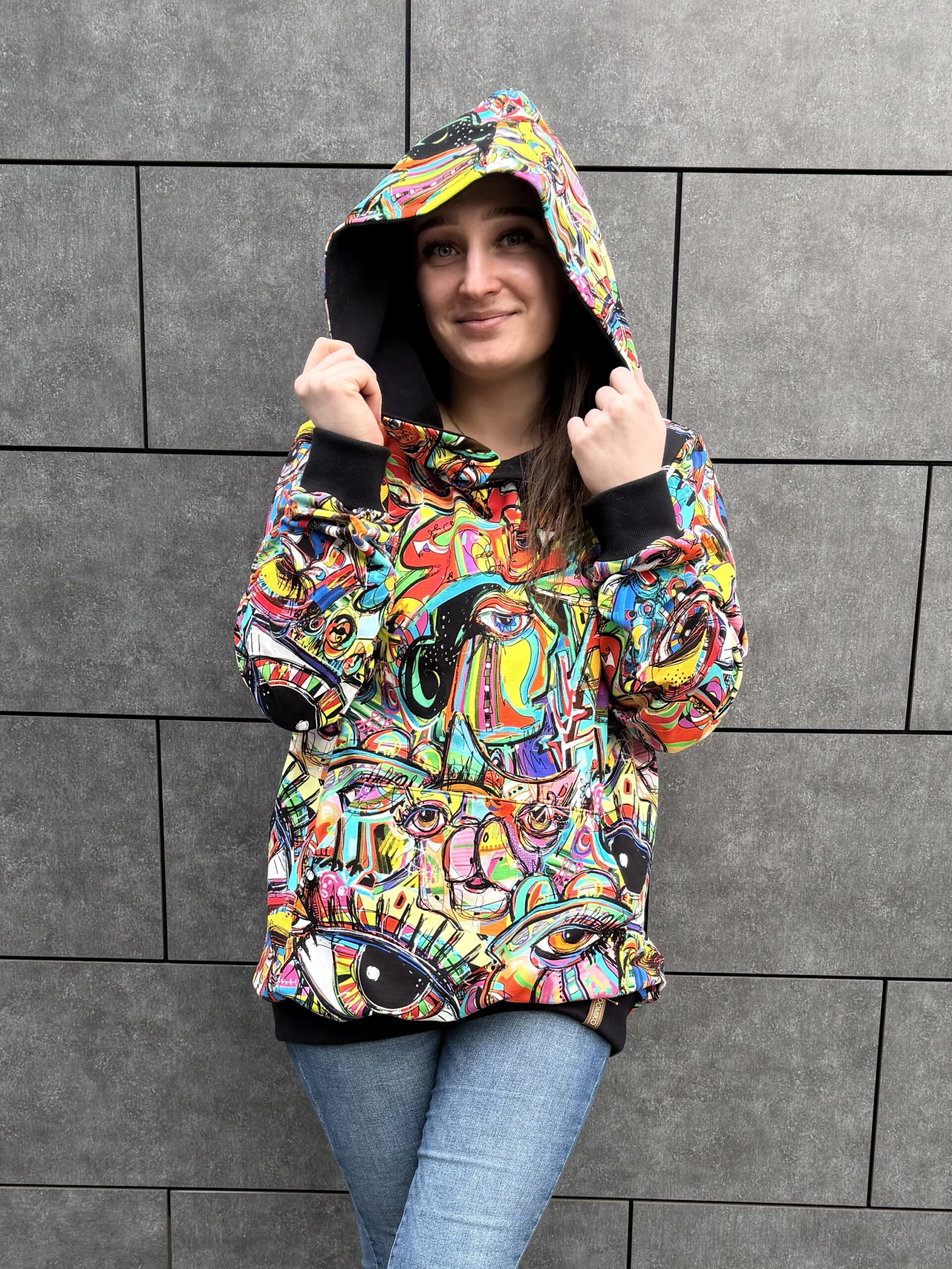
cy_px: 634
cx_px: 476
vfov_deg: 71.6
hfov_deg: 56.8
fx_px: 880
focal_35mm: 24
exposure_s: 1/421
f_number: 1.78
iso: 100
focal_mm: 6.76
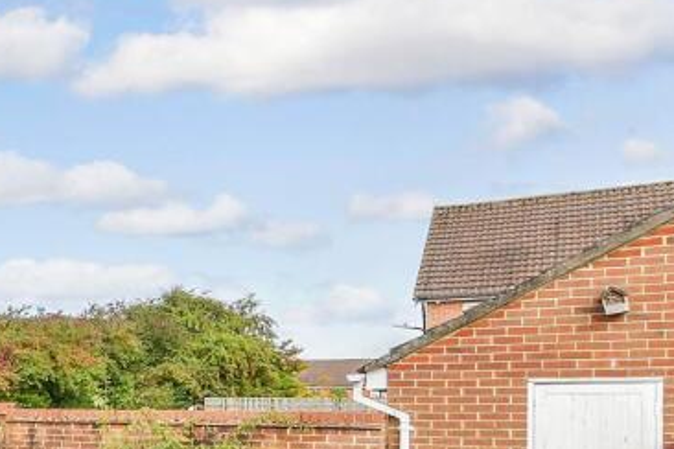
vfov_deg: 30.6
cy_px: 397
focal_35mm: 42
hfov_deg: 32.7
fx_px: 786
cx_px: -230
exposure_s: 1/500
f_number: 8
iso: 320
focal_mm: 10
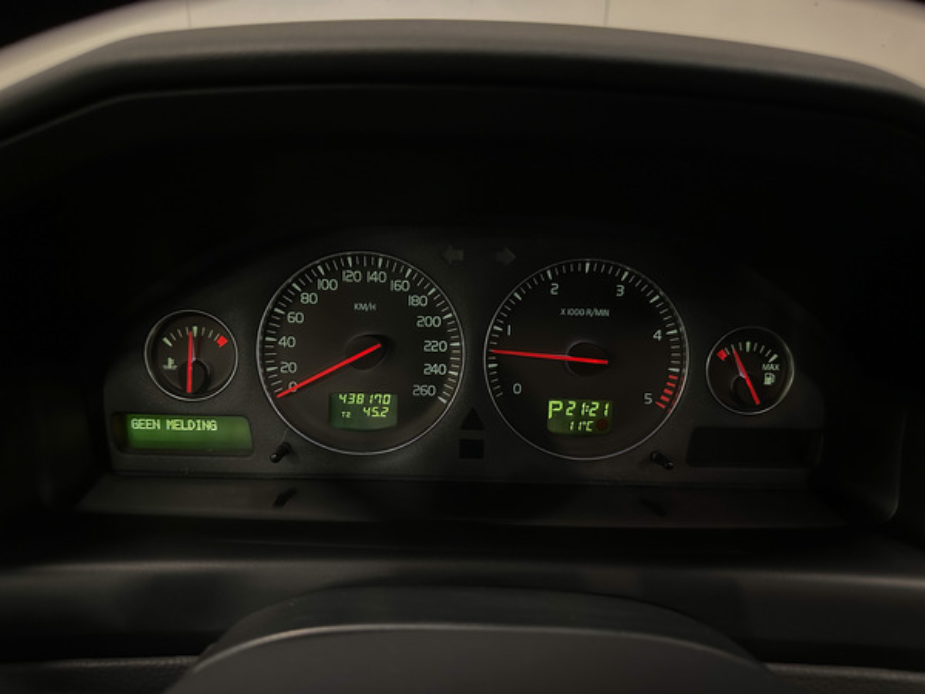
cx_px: 462
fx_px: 641
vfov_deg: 56.8
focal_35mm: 24
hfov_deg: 71.6
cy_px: 347
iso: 1000
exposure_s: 1/30
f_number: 1.78
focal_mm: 6.86
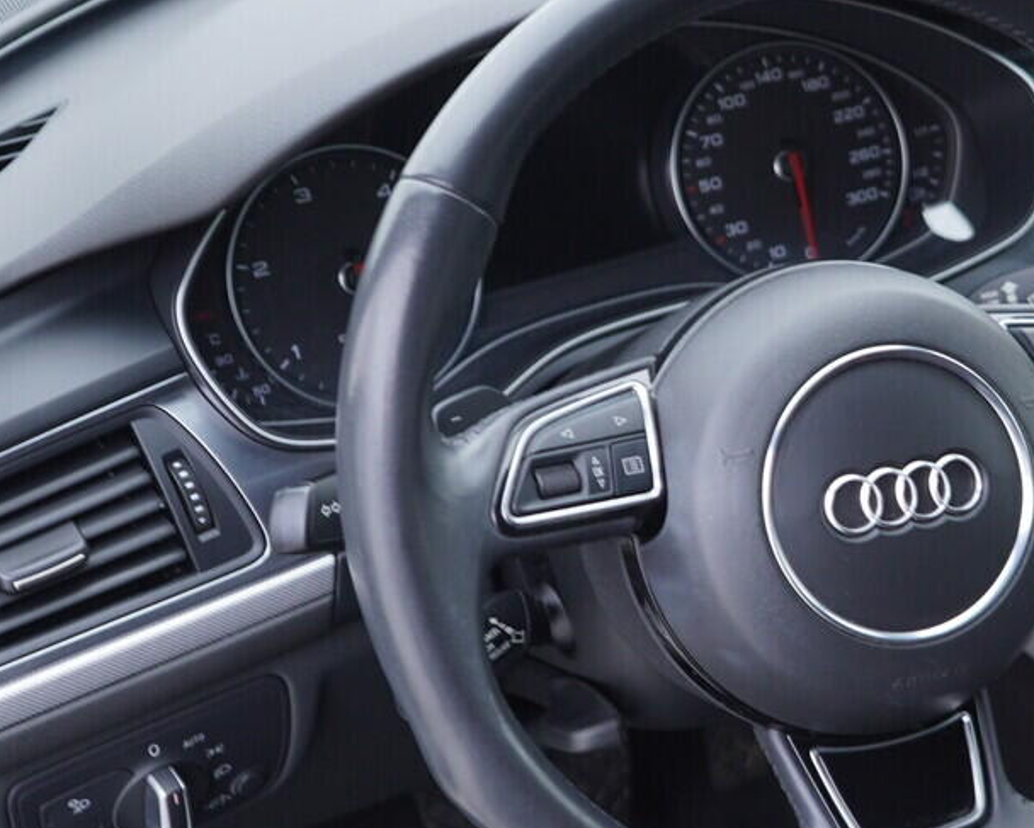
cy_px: 445
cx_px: 889
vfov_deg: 19.2
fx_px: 2449
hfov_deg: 23.3
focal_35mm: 80
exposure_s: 1/40
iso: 200
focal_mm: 24
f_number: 2.8
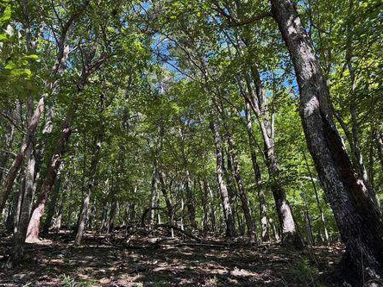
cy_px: 141
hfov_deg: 65.3
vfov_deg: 51.4
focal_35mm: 27
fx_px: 299
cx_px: 185
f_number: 1.78
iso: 64
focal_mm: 6.76
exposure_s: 1/265
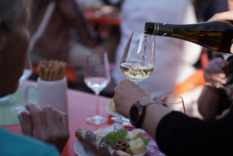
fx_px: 453
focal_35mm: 70
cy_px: 78
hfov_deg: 28.8
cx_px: 116
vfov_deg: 19.5
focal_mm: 70
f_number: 2.8
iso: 100
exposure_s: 1/640
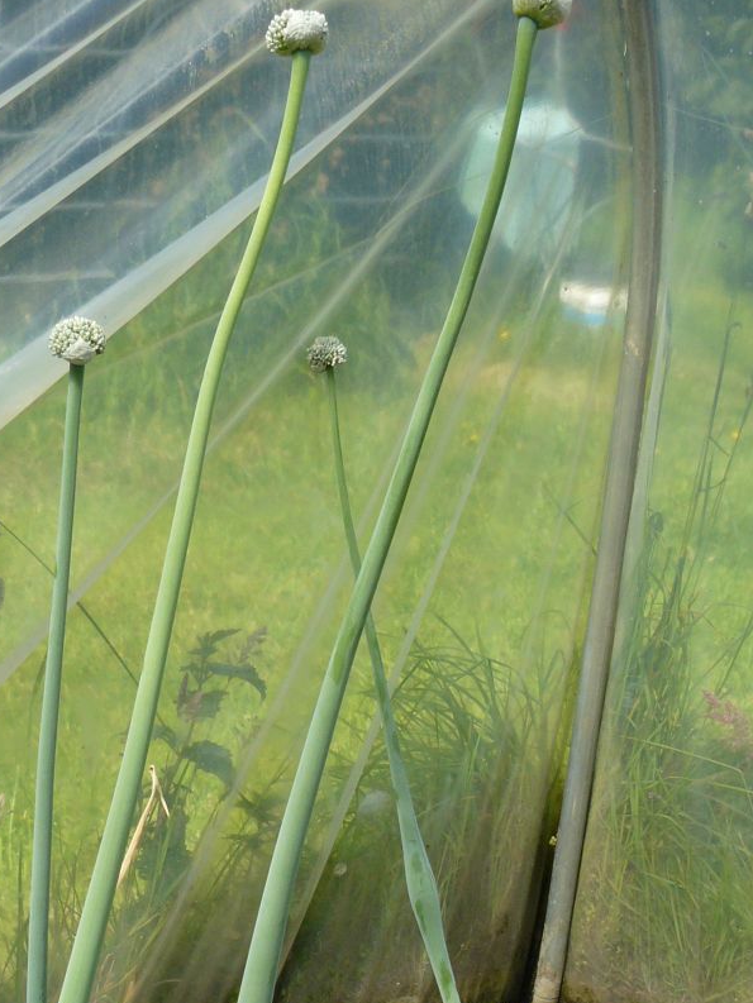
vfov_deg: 30.7
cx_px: 208
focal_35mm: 62
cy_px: 752
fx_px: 1798
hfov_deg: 23.5
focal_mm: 6
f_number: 5.6
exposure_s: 1/320
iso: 100
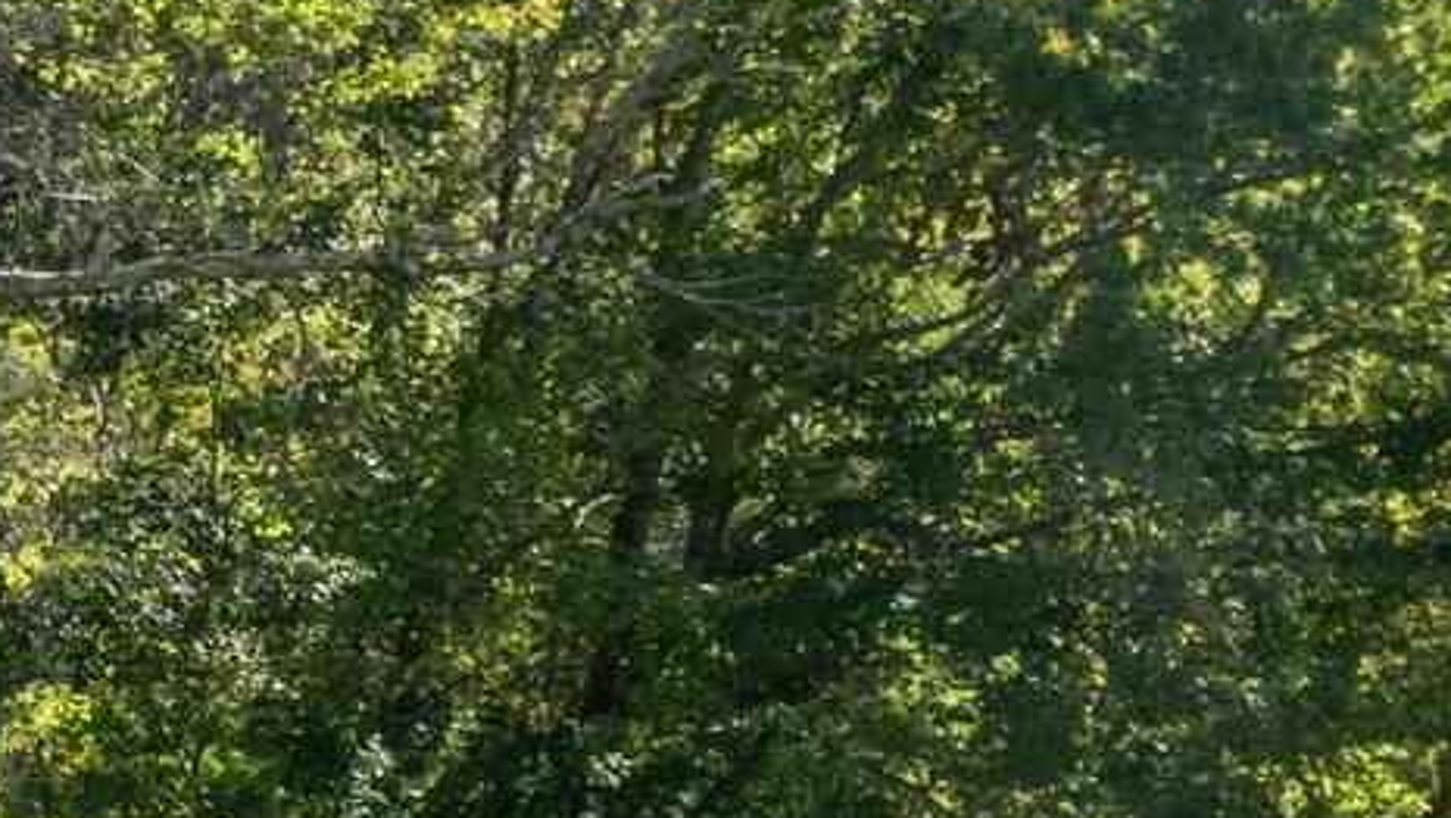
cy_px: 1597
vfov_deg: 9.9
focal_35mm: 115
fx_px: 4426
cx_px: -1439
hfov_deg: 15.1
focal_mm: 12.29
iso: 400
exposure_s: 1/320
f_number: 2.8
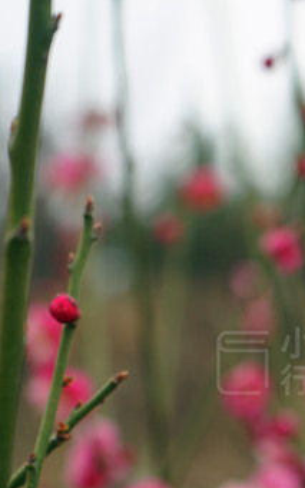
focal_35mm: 103
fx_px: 1370
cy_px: 288
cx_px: 377
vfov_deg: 20.2
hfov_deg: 12.4
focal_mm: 46
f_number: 5
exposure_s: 1/160
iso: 100
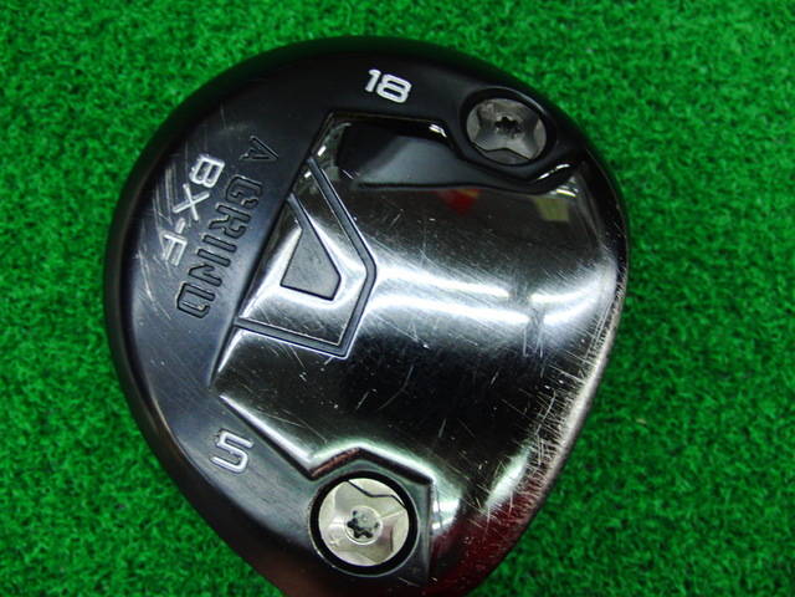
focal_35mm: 37
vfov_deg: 38.7
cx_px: 398
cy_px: 298
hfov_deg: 50.1
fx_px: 850
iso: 400
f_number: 3.6
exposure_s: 1/50
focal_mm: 6.42
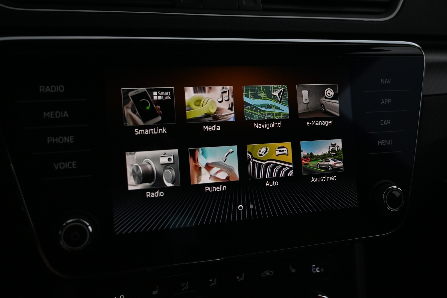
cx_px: 224
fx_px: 400
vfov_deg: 40.8
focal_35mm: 32
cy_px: 149
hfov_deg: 58.3
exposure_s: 1/60
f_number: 4
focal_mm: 21.5
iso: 1600
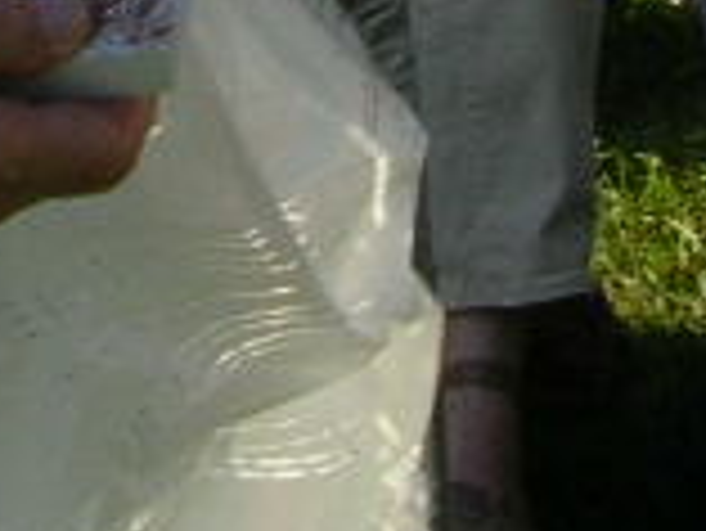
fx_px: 4654
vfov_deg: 6.2
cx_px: 144
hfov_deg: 8.7
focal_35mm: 228
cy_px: -850
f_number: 5.6
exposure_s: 1/195
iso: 50
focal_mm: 5.8
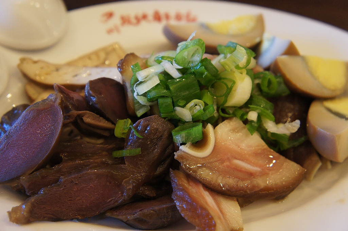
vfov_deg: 25.0
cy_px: 116
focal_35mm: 54
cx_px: 174
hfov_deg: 36.9
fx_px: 522
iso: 800
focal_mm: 36
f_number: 4.5
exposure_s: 1/60
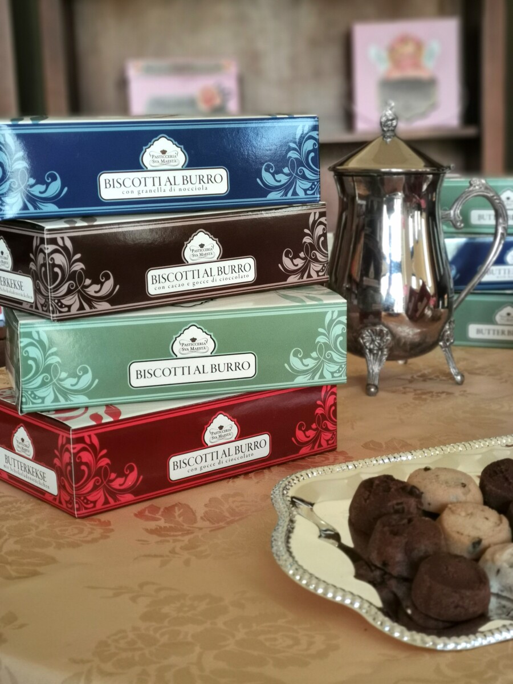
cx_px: 256
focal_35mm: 54
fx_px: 1067
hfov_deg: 27.0
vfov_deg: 35.5
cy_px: 342
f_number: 4
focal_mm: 4.95
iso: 250
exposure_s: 1/50
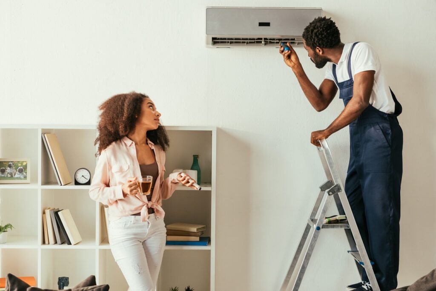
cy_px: 146
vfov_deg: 23.4
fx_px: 702
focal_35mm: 58
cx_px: 218
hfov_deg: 34.5
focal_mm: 58
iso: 320
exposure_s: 1/200
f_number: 3.5
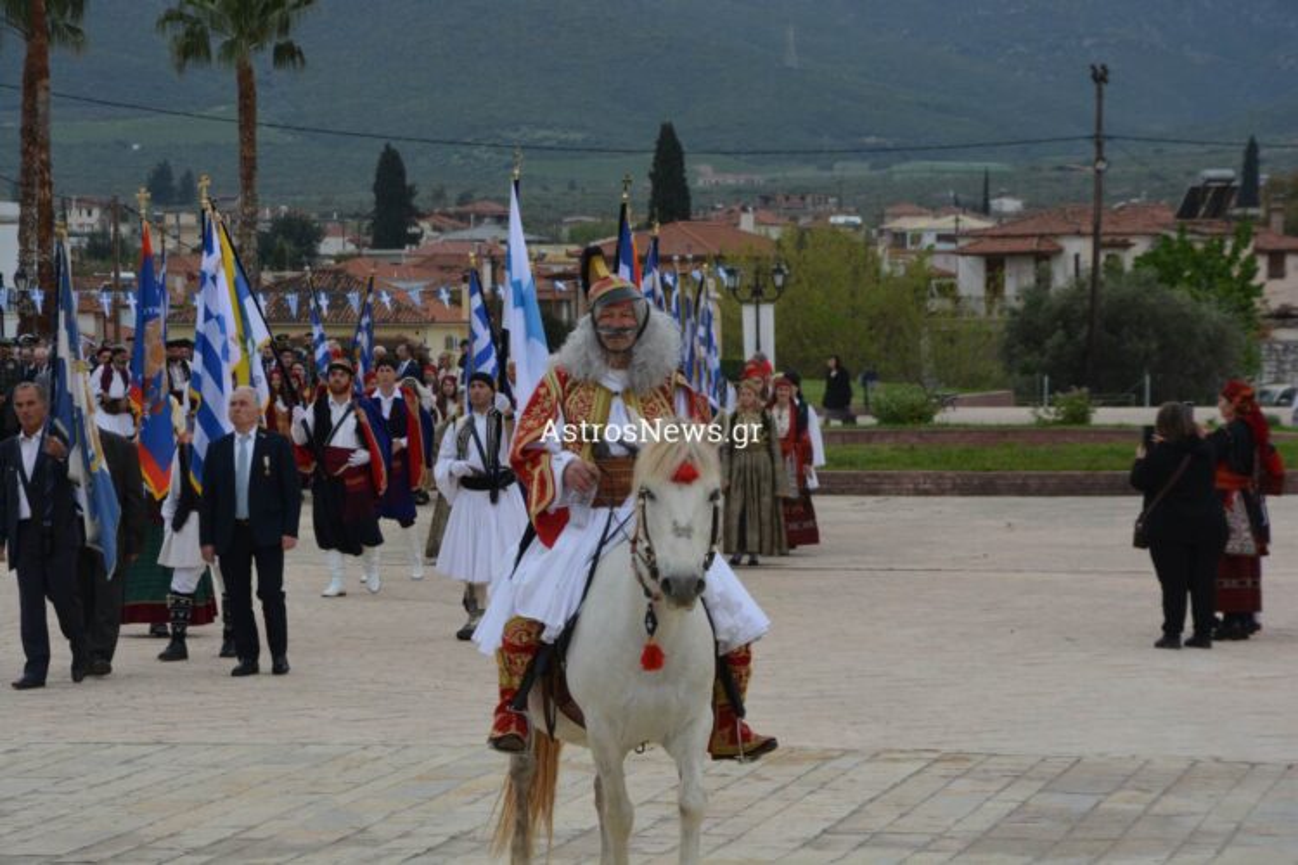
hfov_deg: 16.1
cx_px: 649
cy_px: 432
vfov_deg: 10.8
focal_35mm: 128
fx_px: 4597
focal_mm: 85
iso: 200
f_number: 10
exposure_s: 1/250
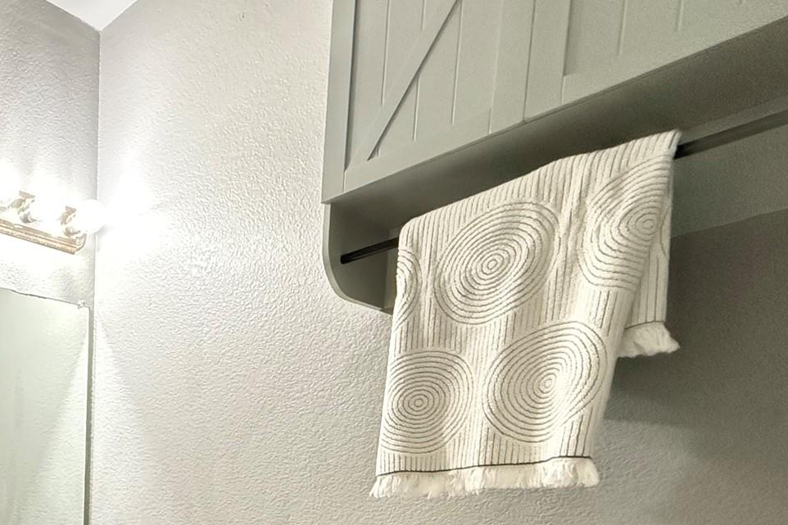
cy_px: 616
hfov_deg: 47.0
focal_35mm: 31
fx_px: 678
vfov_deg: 34.6
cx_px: -45
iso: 1600
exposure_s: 1/60
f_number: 2.2
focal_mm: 2.22
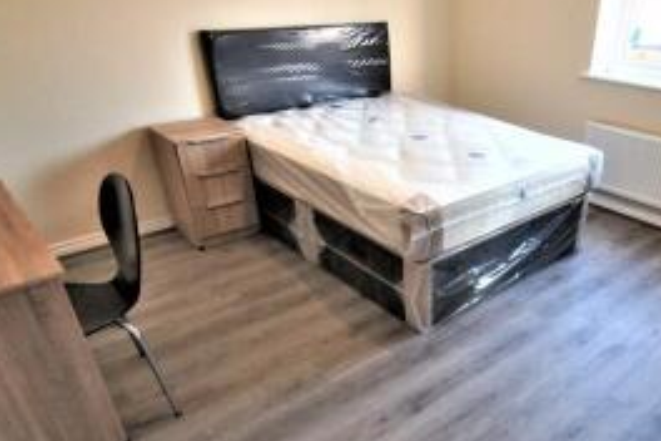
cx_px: 463
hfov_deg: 64.8
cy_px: 297
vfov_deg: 47.1
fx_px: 496
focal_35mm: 27
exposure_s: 1/160
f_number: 4
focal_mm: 10
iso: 1000
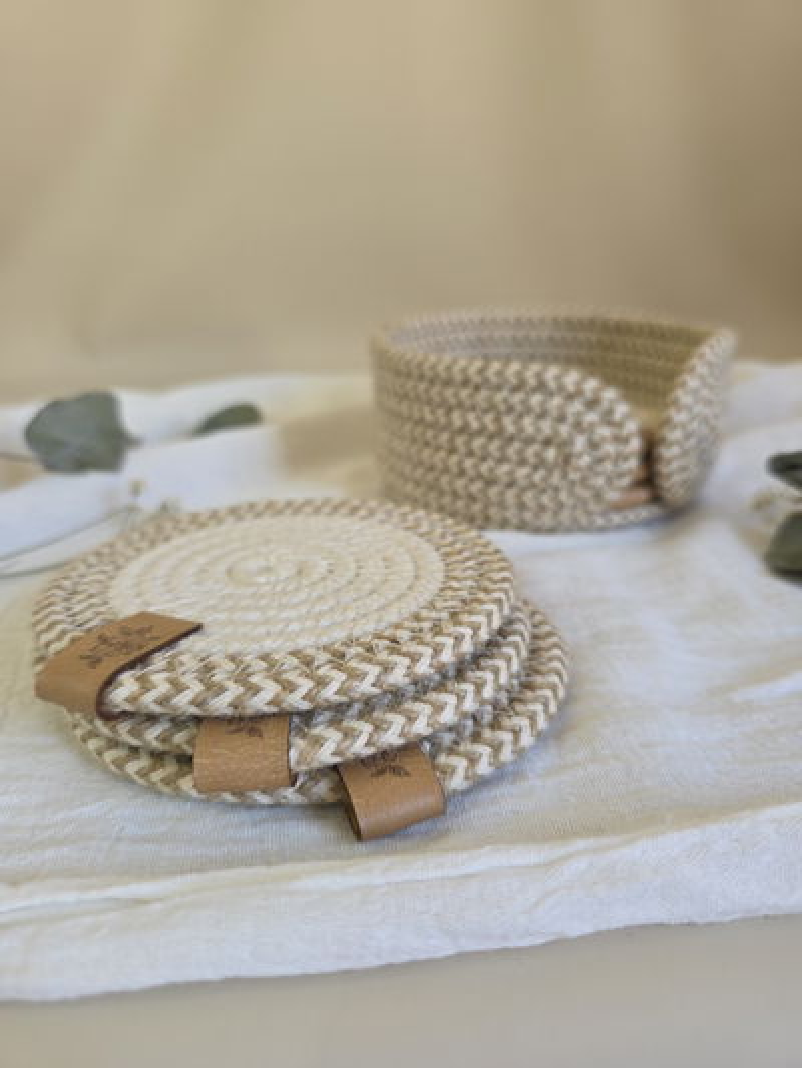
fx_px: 710
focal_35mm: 23
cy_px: 534
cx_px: 401
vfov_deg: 73.9
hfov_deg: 58.9
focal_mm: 6.3
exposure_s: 1/100
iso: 100
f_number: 1.7
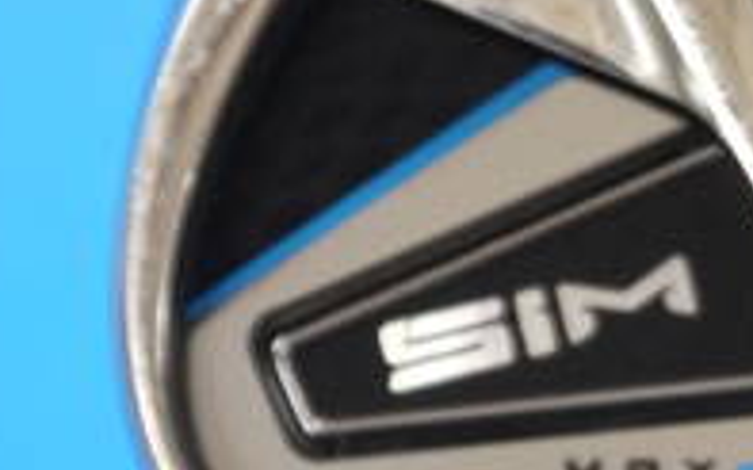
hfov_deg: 7.2
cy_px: 107
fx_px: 5950
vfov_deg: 4.5
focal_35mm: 290
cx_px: 1043
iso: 800
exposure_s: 1/80
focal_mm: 42
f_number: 5.6
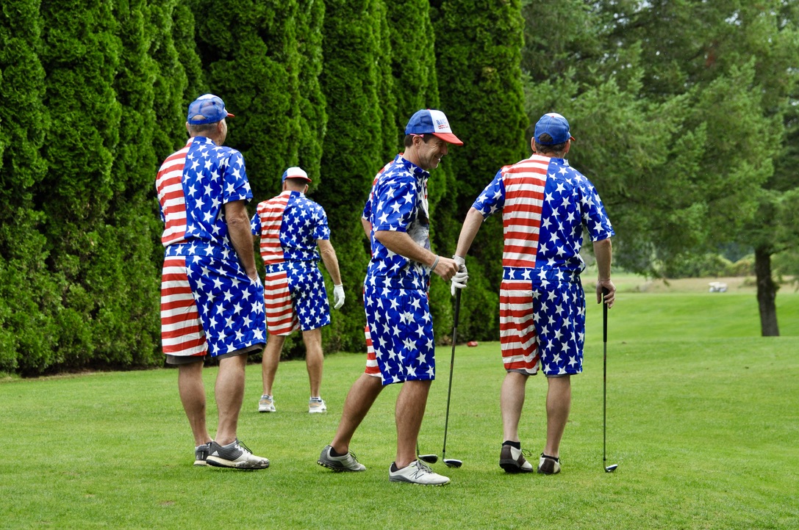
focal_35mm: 105
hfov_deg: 19.5
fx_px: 2328
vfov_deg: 13.0
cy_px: 265
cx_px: 400
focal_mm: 70
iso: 400
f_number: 4.5
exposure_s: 1/1250
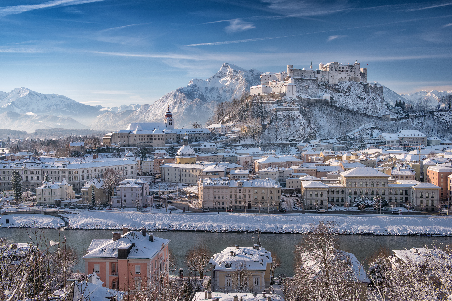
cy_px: 150
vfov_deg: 36.9
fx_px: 452
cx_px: 226
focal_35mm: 36
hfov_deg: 53.1
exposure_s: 1/200
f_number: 8
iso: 200
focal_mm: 36
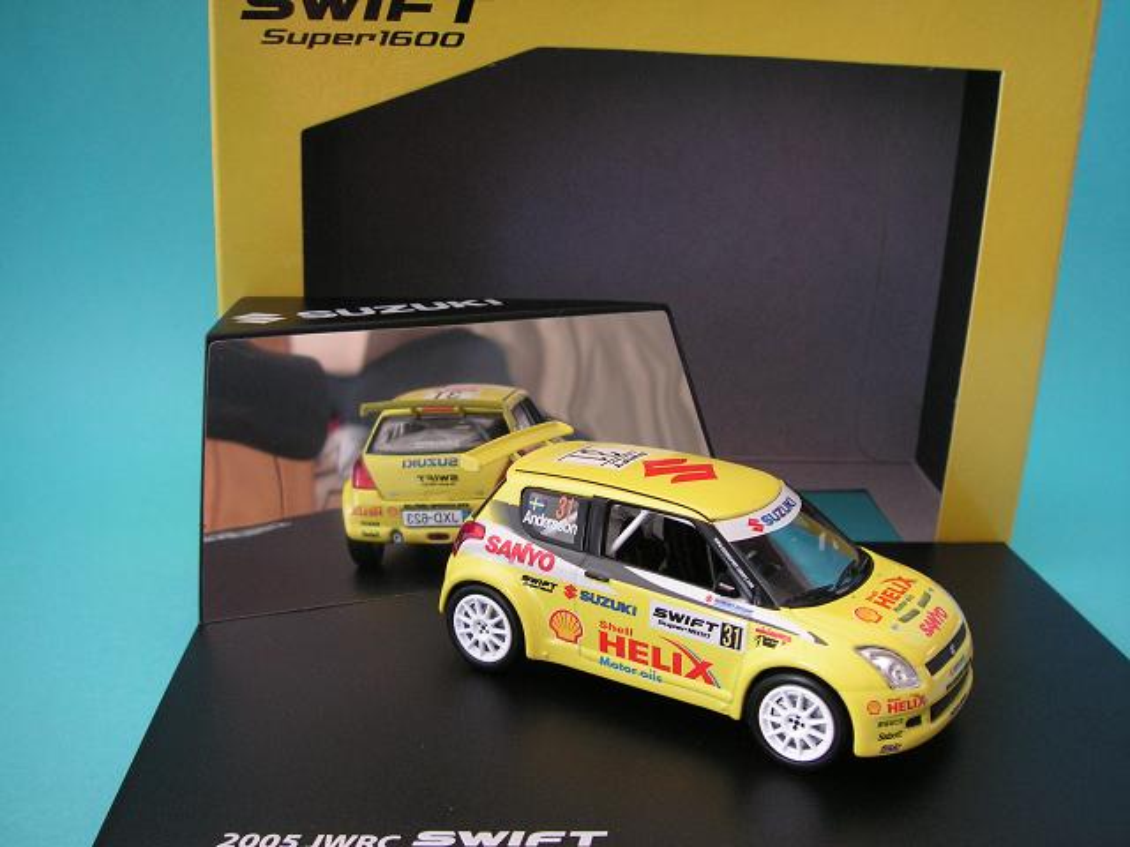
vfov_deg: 37.7
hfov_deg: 49.0
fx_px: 1240
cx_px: 565
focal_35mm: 38
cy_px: 424
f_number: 3.3
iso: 100
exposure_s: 1/4
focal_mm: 6.3
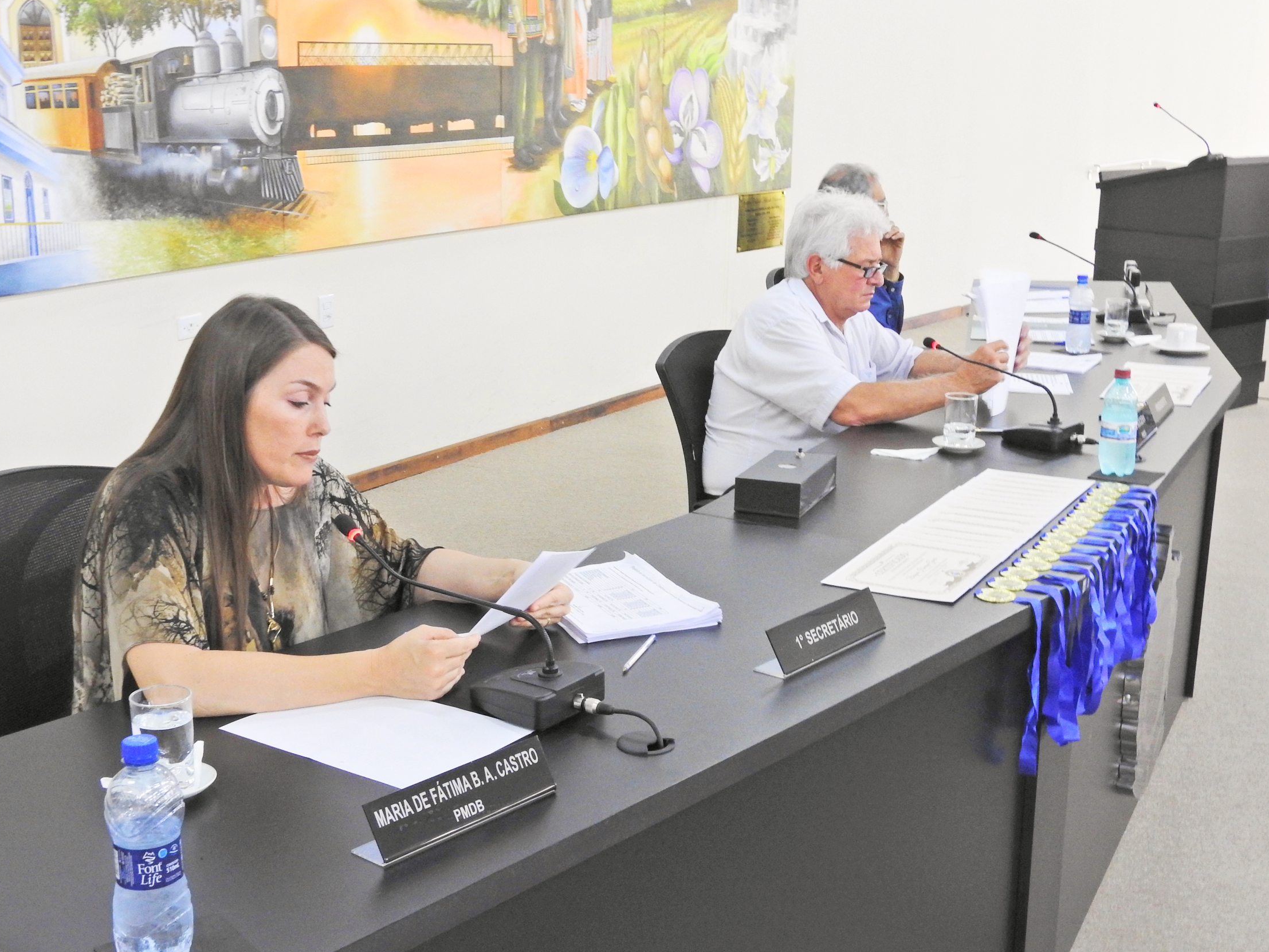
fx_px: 1760
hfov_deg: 39.7
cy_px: 494
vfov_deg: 30.3
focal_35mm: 48
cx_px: 622
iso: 450
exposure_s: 1/8
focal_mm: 8.1
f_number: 5
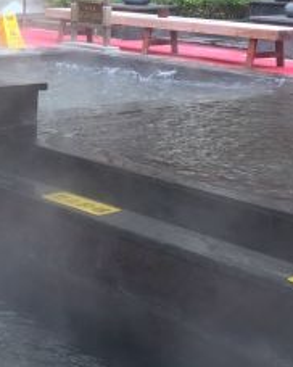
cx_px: -61
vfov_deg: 21.8
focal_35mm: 87
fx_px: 944
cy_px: 97
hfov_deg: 16.9
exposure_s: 1/120
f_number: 2.2
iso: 32
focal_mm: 4.15
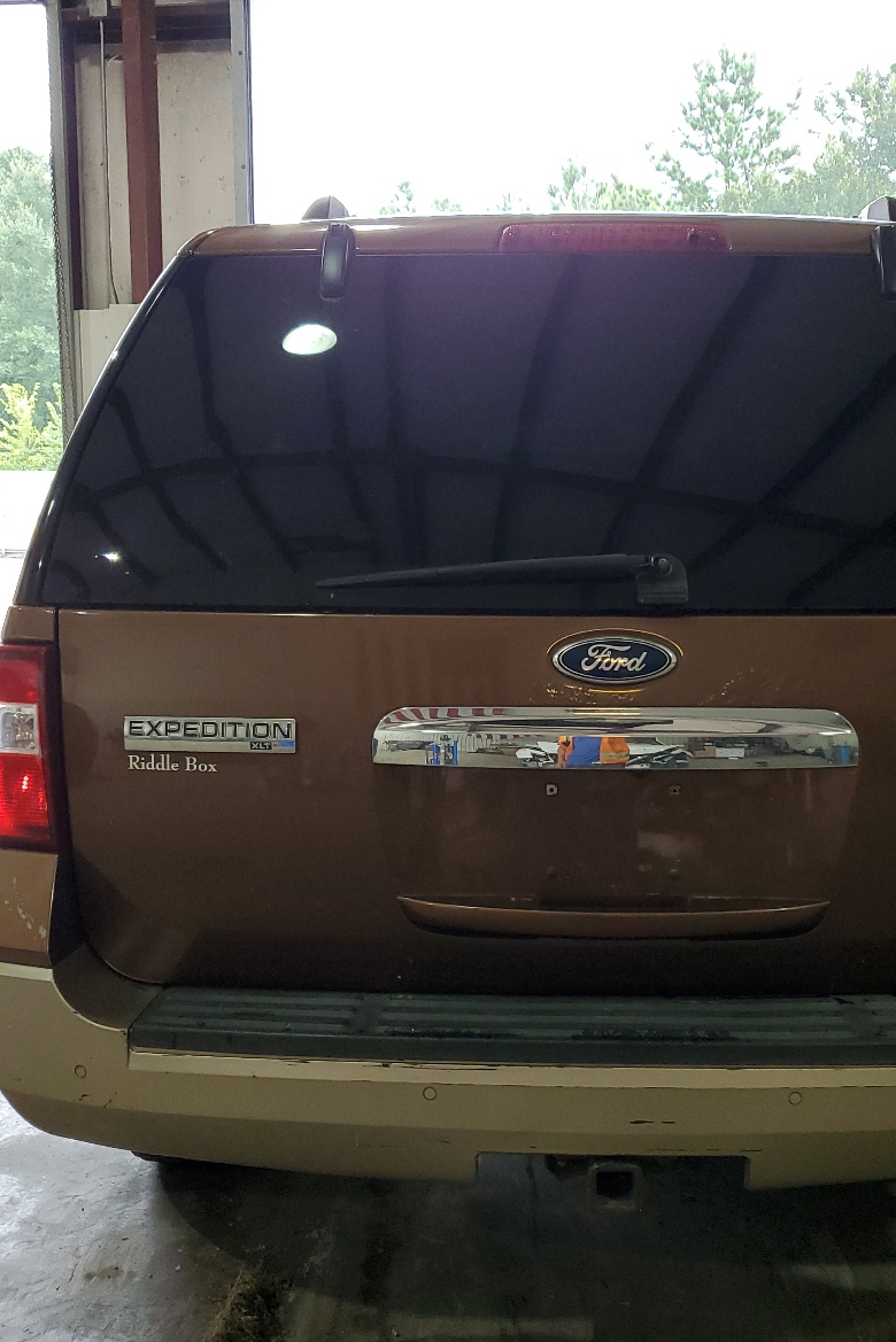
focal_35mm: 37
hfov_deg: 35.7
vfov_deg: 51.9
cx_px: 582
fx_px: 1380
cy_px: 682
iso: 111
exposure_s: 1/60.2
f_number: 1.5
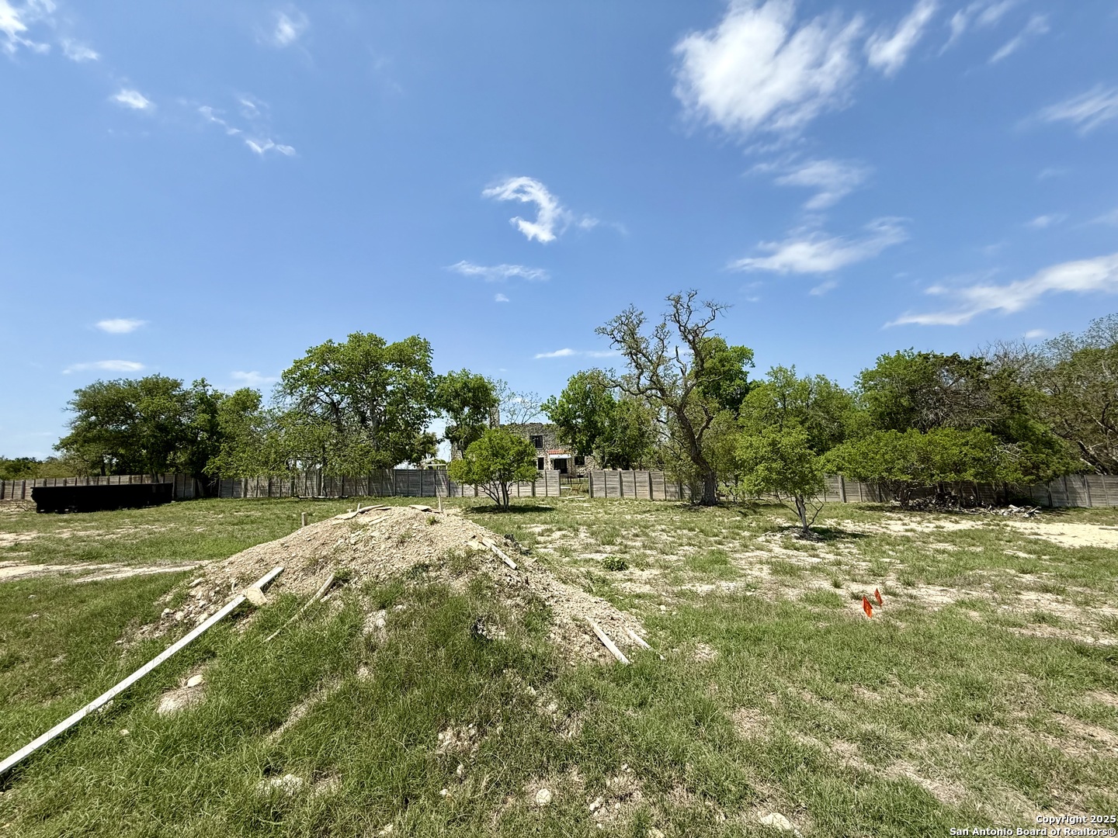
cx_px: 559
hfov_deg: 102.1
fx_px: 452
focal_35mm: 14
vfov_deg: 85.7
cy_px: 419
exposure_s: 1/2092
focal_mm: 2.22
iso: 50
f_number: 2.2
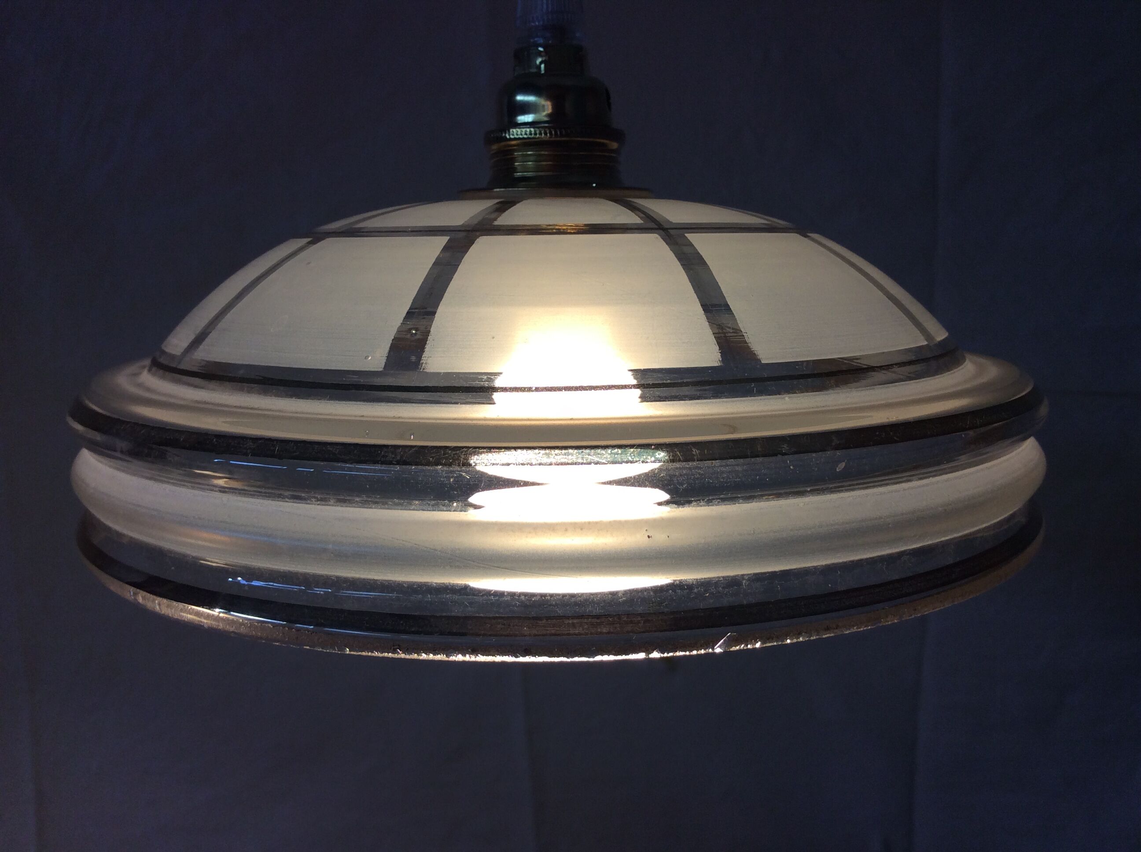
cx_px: 570
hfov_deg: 56.9
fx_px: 1053
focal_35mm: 32
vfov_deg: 44.1
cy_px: 426
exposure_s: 1/165
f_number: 2.4
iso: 32
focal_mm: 3.3
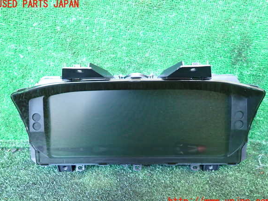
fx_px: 201
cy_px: 103
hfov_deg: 67.3
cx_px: 134
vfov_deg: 53.1
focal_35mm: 26
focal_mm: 4.5
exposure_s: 1/30
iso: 400
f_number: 2
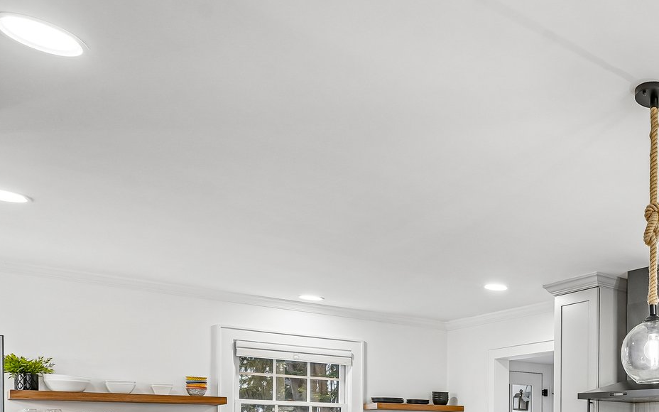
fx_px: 647
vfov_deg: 31.8
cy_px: 439
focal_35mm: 36
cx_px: 682
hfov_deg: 44.5
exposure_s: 1/20
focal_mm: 16
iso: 400
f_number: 8
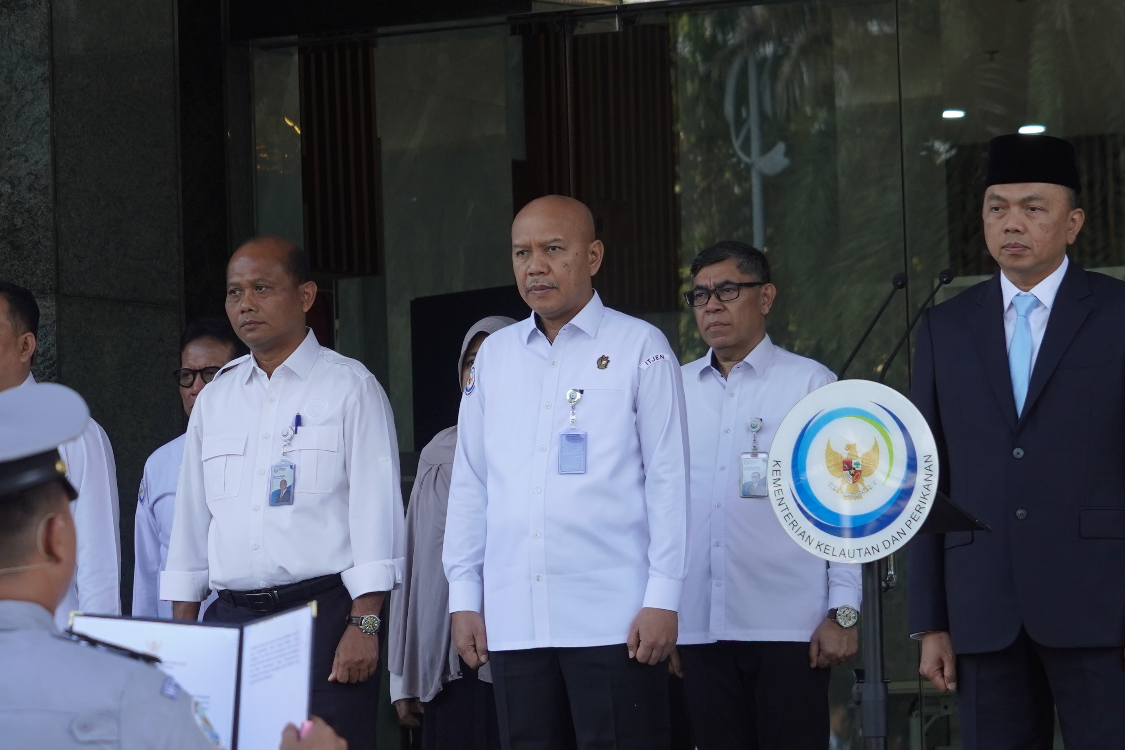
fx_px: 5343
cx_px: 528
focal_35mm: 171
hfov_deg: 12.0
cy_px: 514
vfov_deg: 8.0
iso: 640
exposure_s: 1/250
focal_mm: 82
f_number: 5.6
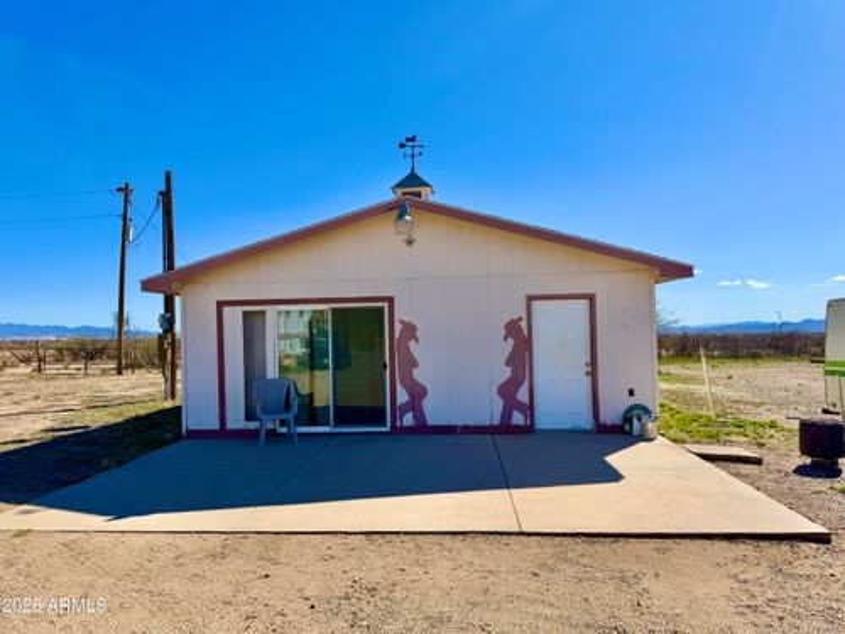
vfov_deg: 56.8
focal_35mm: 24
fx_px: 586
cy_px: 317
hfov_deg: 71.6
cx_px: 422
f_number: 1.78
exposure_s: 1/7353
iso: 80
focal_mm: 6.76
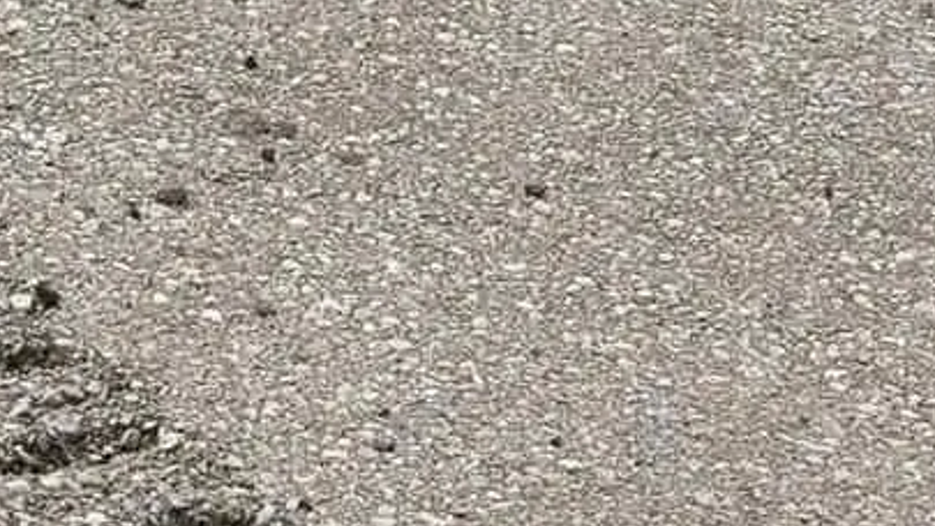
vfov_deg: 7.1
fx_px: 3843
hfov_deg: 12.9
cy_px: -1019
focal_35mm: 155
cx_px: -582
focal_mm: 13
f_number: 8
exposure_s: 1/500
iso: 140
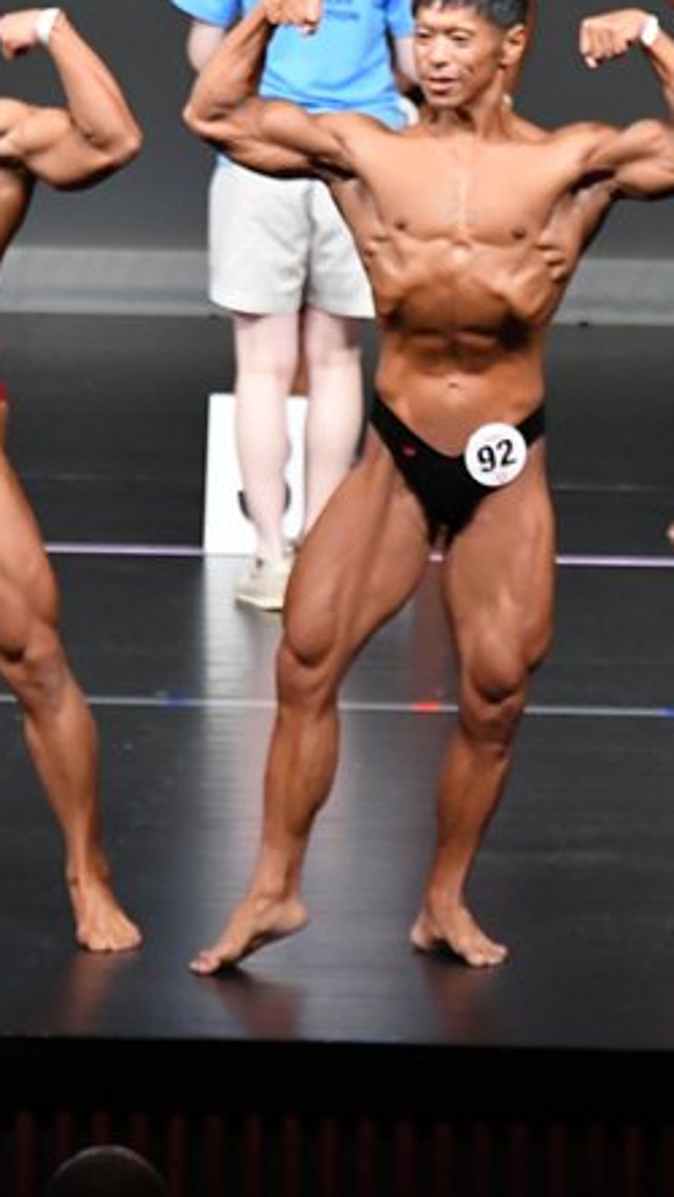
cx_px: 360
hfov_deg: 2.3
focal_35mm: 521
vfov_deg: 4.1
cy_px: 510
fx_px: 16541
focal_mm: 190
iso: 5000
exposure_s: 1/400
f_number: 5.6
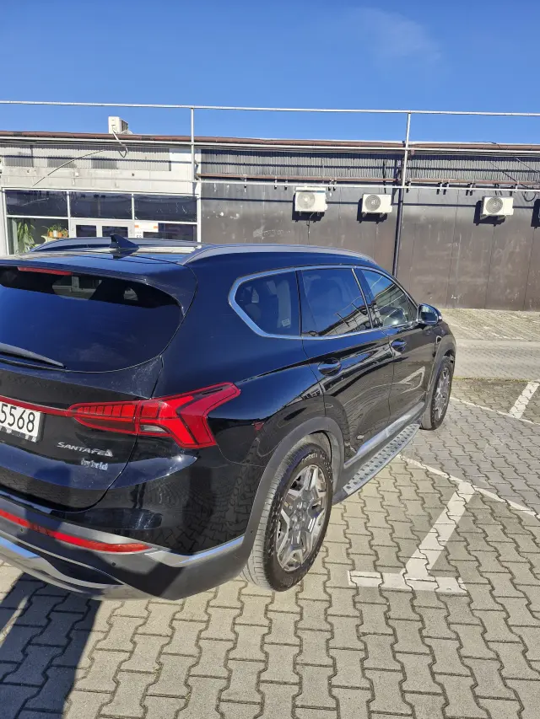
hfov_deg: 58.9
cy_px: 360
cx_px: 270
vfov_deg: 73.9
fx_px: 478
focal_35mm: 23
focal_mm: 5.54
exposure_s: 1/1056
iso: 50
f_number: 1.8
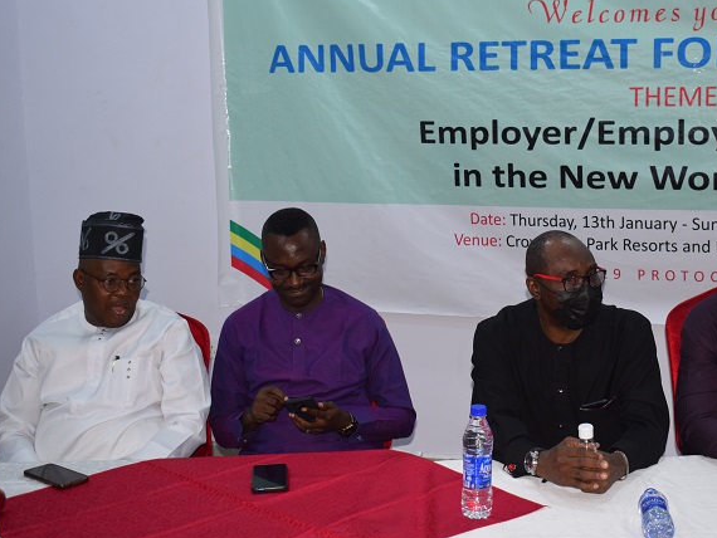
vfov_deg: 24.9
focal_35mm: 59
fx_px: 1216
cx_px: 489
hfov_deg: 32.5
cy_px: 233
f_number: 5
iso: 800
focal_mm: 29
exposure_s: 1/100
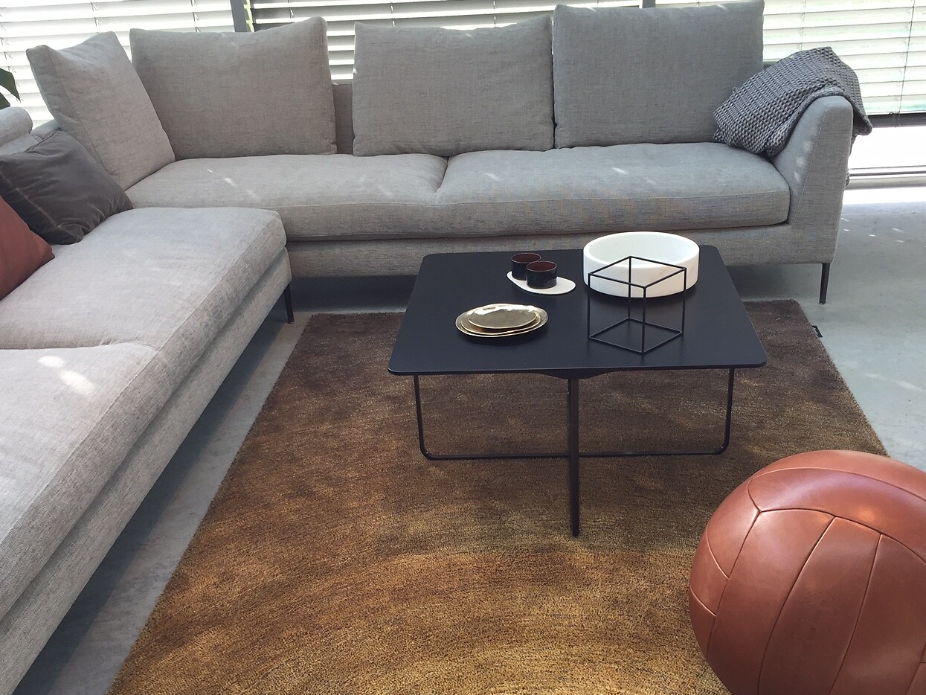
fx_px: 1017
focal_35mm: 38
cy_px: 446
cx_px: 482
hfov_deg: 49.0
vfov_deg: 37.4
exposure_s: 1/50
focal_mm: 4.15
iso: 40
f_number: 2.2
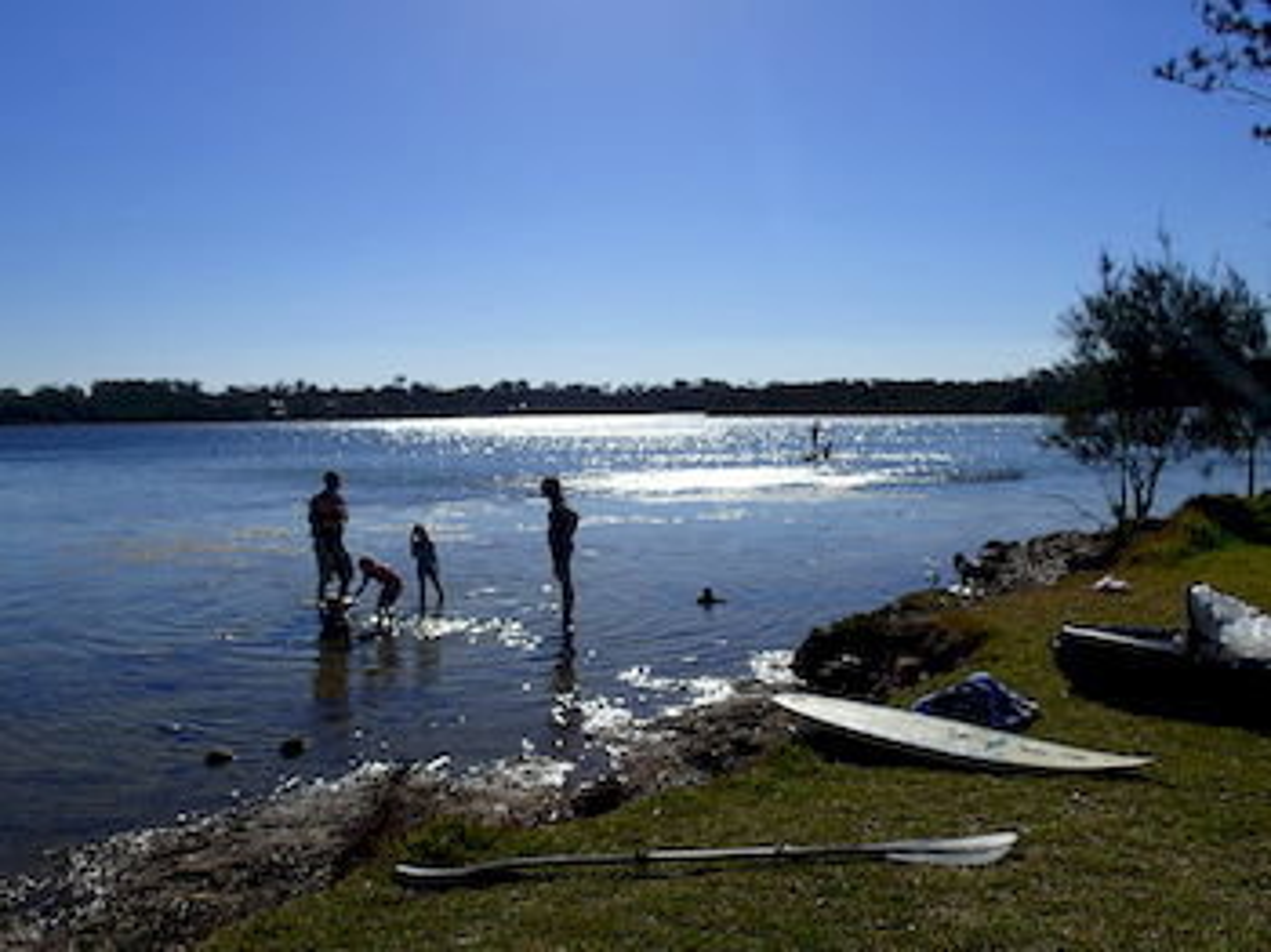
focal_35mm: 32
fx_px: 1174
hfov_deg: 56.8
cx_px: 636
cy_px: 476
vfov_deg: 44.1
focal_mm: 5.87
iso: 100
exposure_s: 1/400
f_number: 9
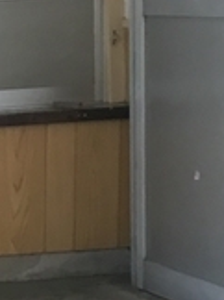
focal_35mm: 215
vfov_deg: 9.2
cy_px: 283
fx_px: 1860
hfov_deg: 6.2
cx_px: -496
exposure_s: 1/30
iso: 40
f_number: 2.2
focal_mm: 4.15
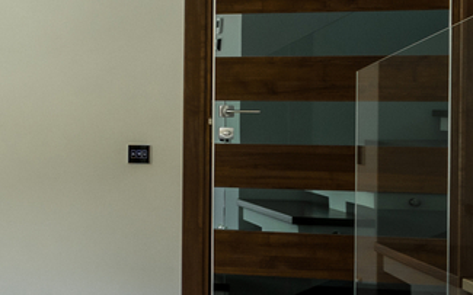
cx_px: -594
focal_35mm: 94
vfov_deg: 13.9
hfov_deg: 15.3
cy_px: 105
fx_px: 1212
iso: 100
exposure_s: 1/6
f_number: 6.3
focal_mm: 15
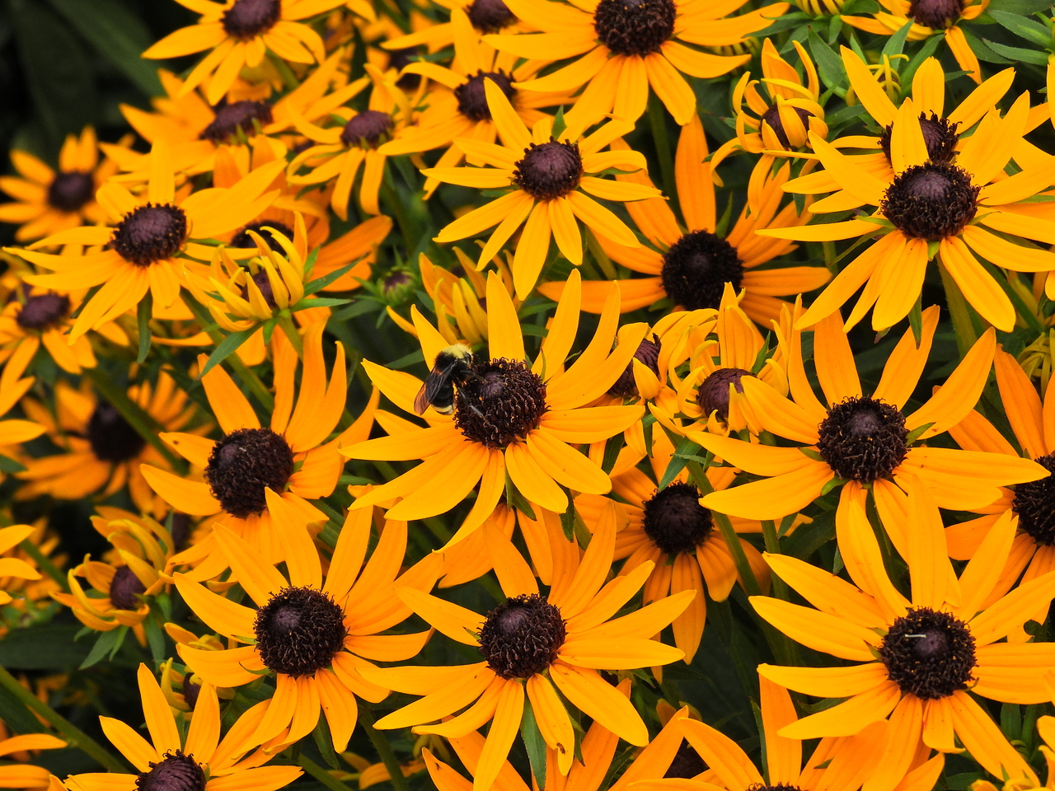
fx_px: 5181
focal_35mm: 170
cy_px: 396
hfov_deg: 11.6
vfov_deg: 8.7
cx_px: 528
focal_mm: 30.3
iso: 100
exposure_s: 1/400
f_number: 4.5
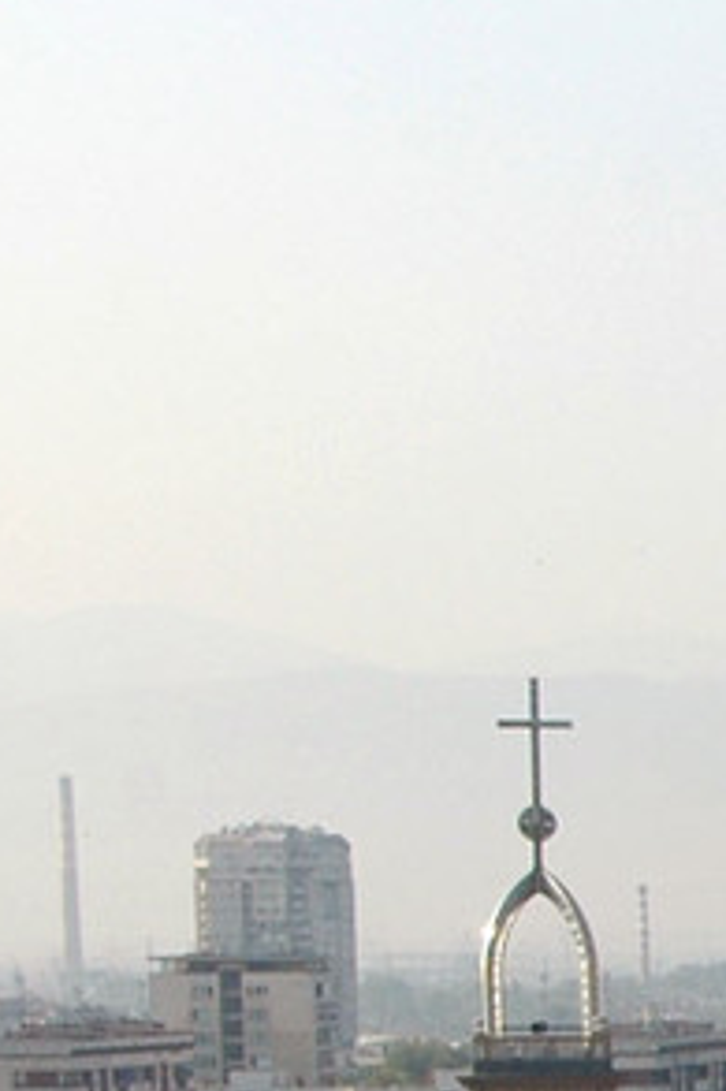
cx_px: 2755
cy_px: 1536
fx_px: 6450
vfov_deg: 9.4
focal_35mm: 213
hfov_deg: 5.7
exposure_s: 1/200
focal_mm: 26
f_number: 10
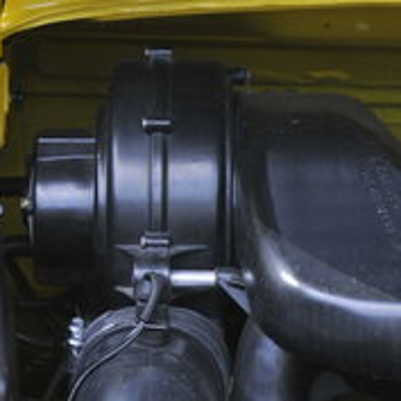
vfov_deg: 2.1
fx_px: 10852
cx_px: 682
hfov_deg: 2.1
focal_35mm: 828
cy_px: 281
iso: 100
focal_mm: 150
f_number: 4
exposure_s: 1/60
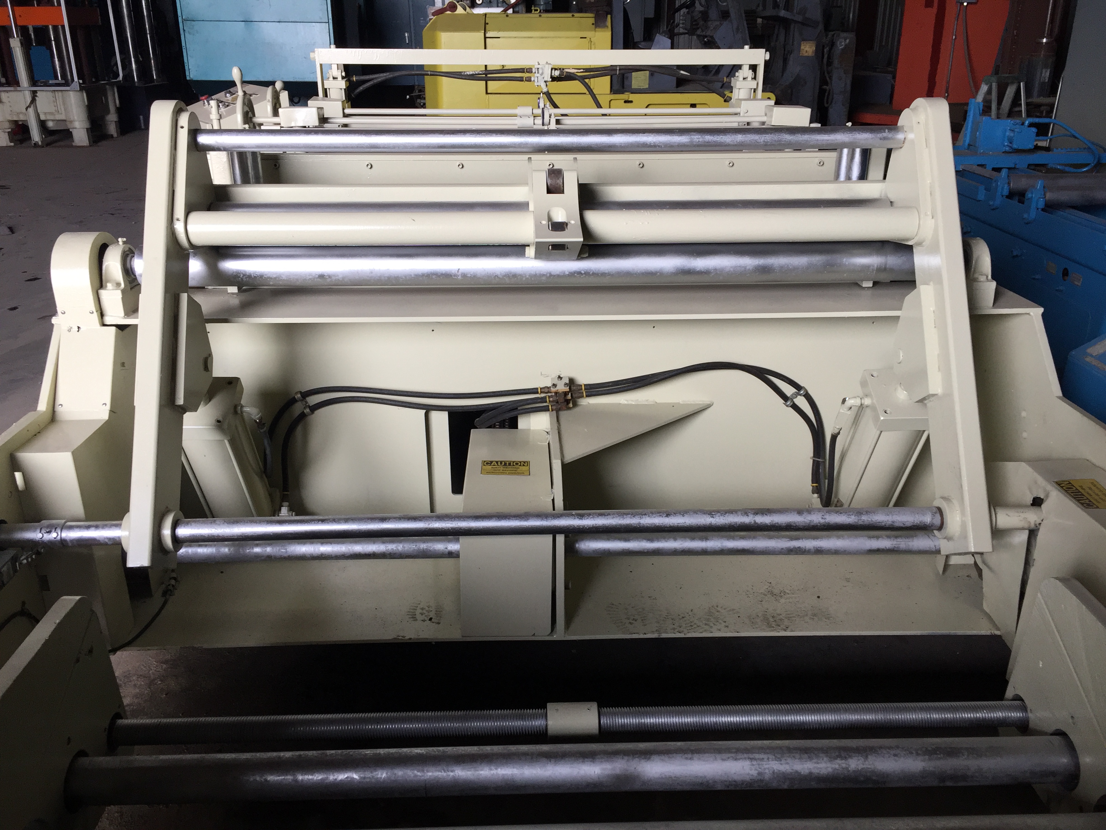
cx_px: 553
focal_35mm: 29
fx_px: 927
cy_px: 415
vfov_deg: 48.2
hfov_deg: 61.7
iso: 50
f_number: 2.2
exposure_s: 1/120
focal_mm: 4.15
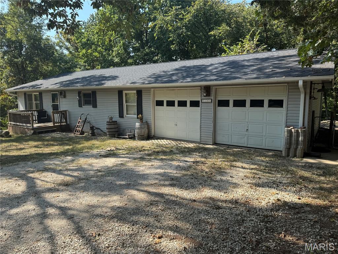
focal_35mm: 24
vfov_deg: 56.8
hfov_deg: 71.6
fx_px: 234
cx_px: 169
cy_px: 127
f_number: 1.78
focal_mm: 6.76
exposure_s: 1/1560
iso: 80
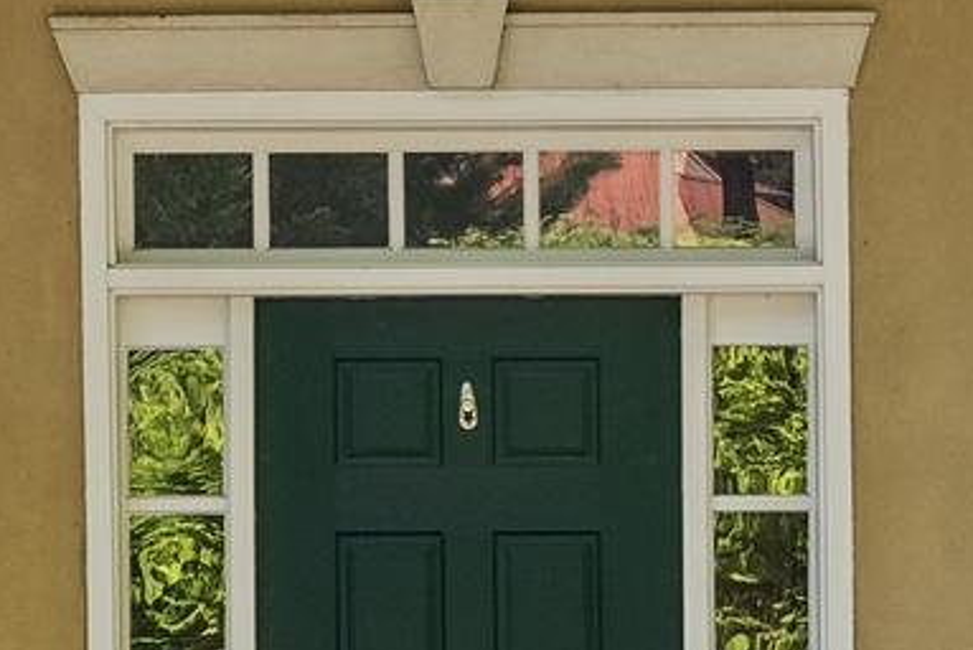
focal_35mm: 171
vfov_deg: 8.0
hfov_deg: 12.0
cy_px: 47
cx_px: 457
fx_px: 4625
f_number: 8
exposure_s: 1/200
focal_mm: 32
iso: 200
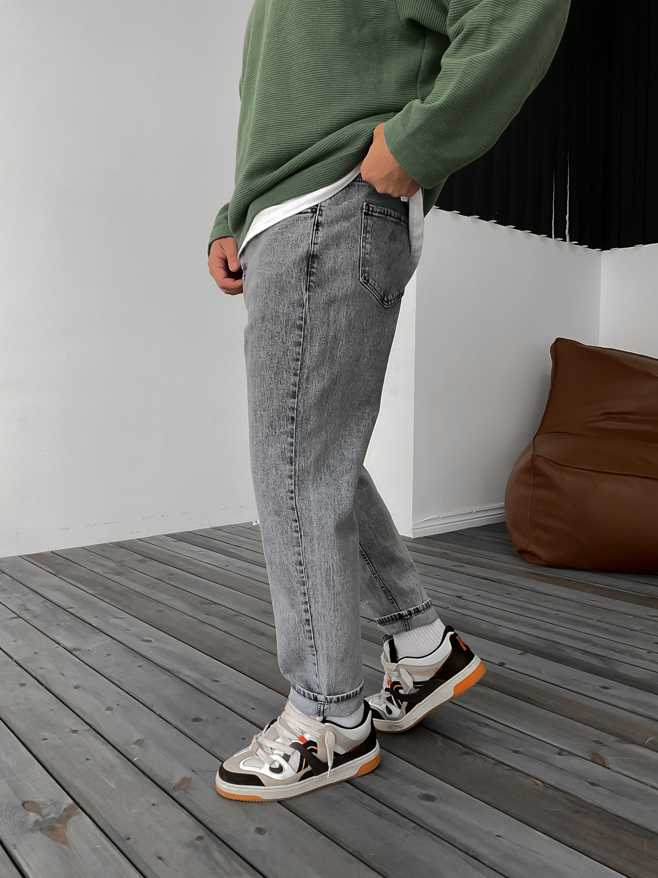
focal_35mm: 29
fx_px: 735
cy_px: 439
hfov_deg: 48.2
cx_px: 329
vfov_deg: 61.7
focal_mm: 3
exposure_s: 1/120
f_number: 1.8
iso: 50
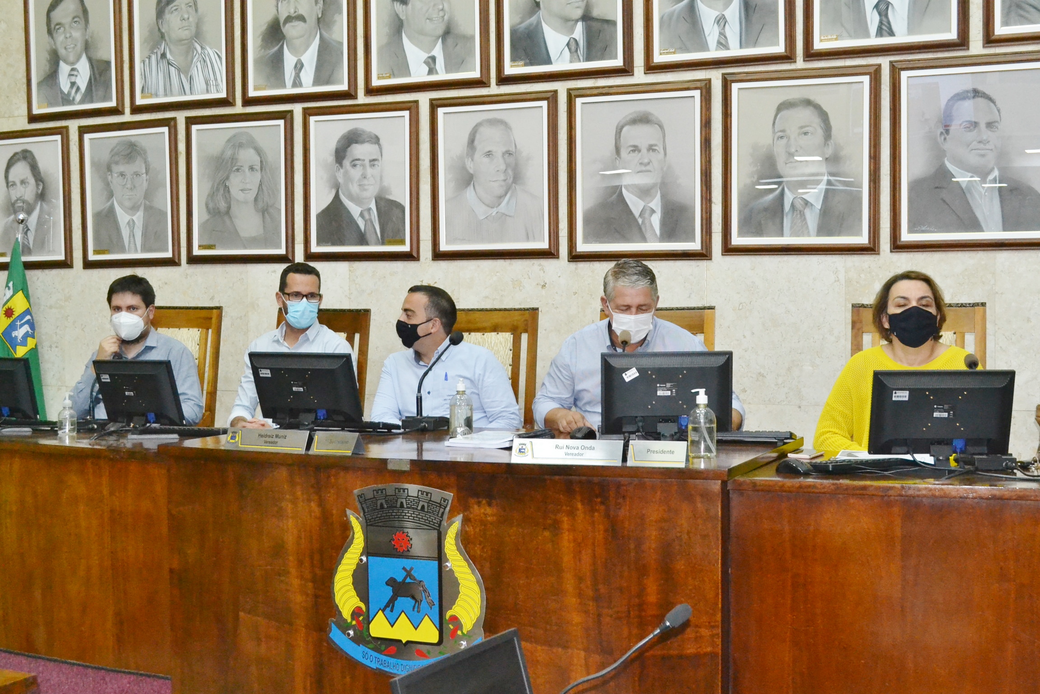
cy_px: 347
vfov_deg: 28.1
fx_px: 1387
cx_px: 520
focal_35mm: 48
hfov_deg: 41.1
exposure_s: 1/100
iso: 3200
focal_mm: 32
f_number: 7.1
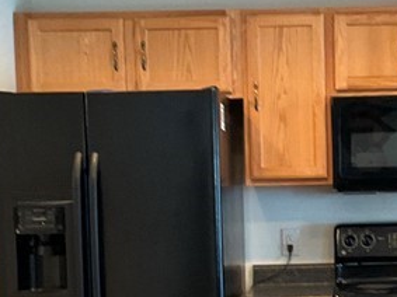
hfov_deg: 18.5
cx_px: 348
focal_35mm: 105
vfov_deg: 14.0
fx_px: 1204
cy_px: 254
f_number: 1.8
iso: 160
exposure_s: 1/60
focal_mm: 3
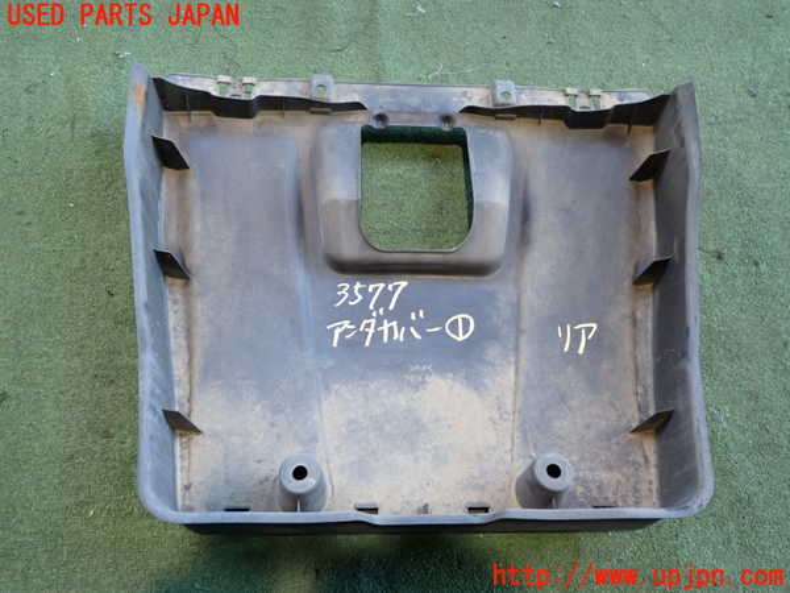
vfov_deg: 46.8
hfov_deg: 60.0
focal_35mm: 30
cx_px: 395
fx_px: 685
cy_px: 296
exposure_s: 1/30
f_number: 2.3
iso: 200
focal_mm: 5.4
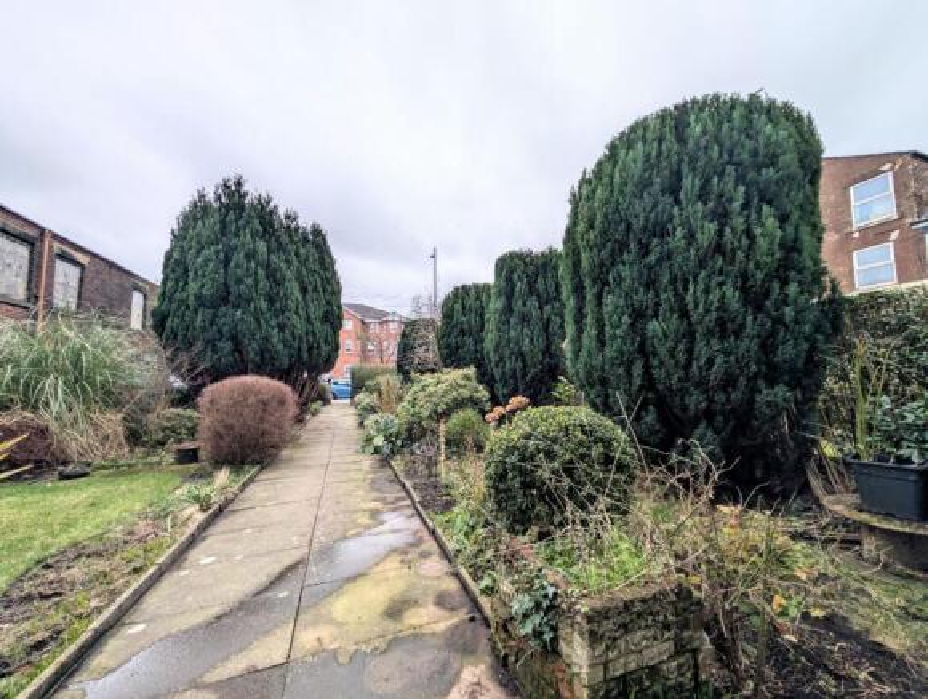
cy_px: 350
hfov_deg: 110.4
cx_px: 464
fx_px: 322
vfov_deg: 94.7
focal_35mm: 12
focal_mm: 2.02
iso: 68
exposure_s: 1/891
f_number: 1.7
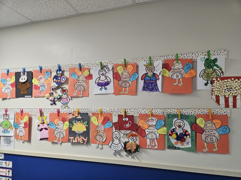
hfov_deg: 73.9
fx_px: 160
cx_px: 120
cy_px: 90
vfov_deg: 58.9
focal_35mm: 23
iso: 250
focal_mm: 5.4
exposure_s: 1/120
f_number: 1.8
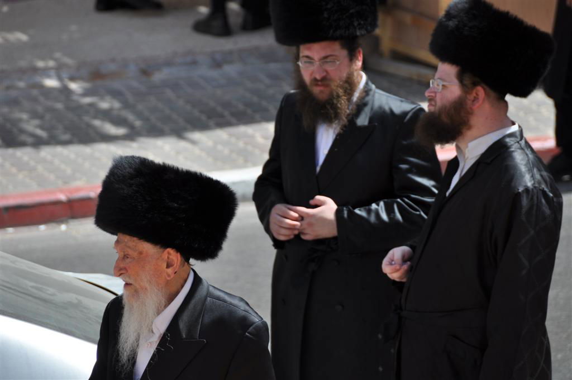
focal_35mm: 300
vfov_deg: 4.6
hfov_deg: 6.9
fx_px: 4761
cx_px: 286
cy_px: 190
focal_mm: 200
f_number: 7.1
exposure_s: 1/800
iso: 200
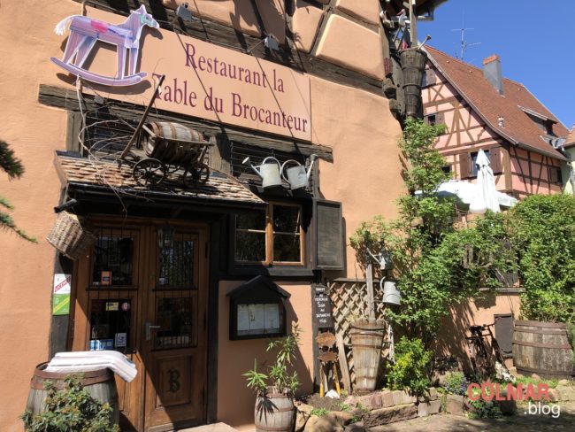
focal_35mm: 28
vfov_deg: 49.8
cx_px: 288
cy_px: 216
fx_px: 465
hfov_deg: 63.4
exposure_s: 1/923
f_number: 1.8
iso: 20
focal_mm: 3.99
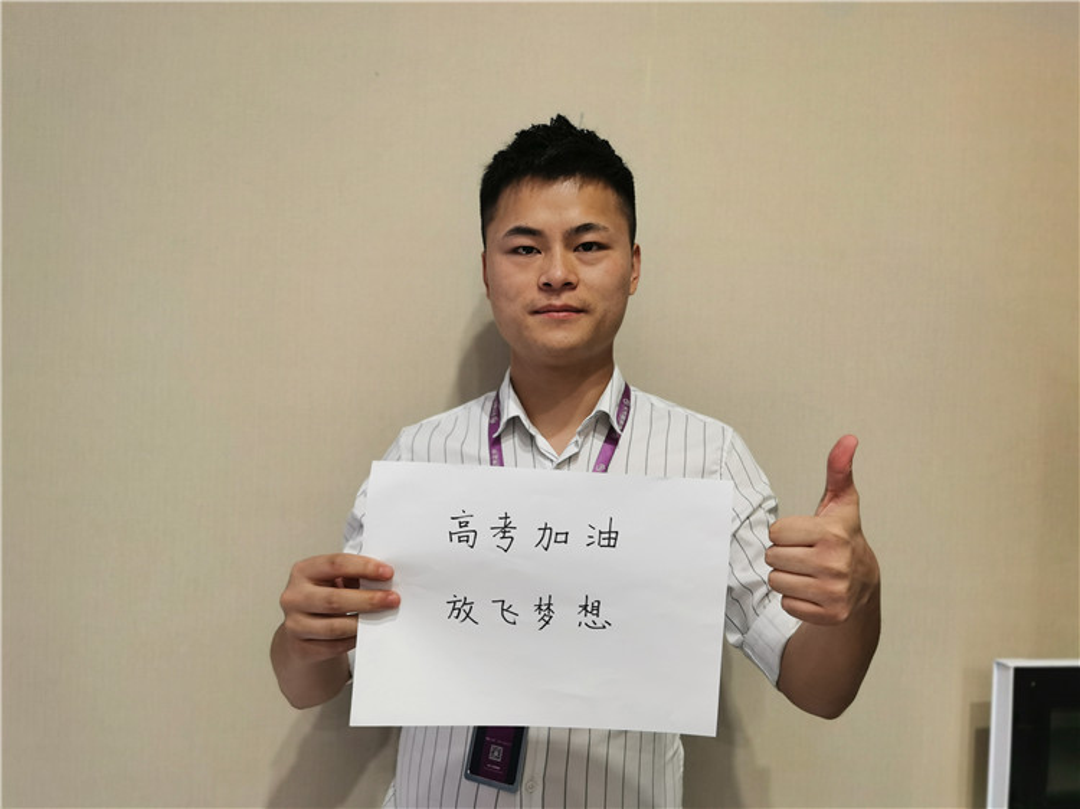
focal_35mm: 27
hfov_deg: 65.3
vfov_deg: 51.3
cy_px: 404
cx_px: 540
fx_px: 842
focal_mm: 5.56
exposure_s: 1/50
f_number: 1.6
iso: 160
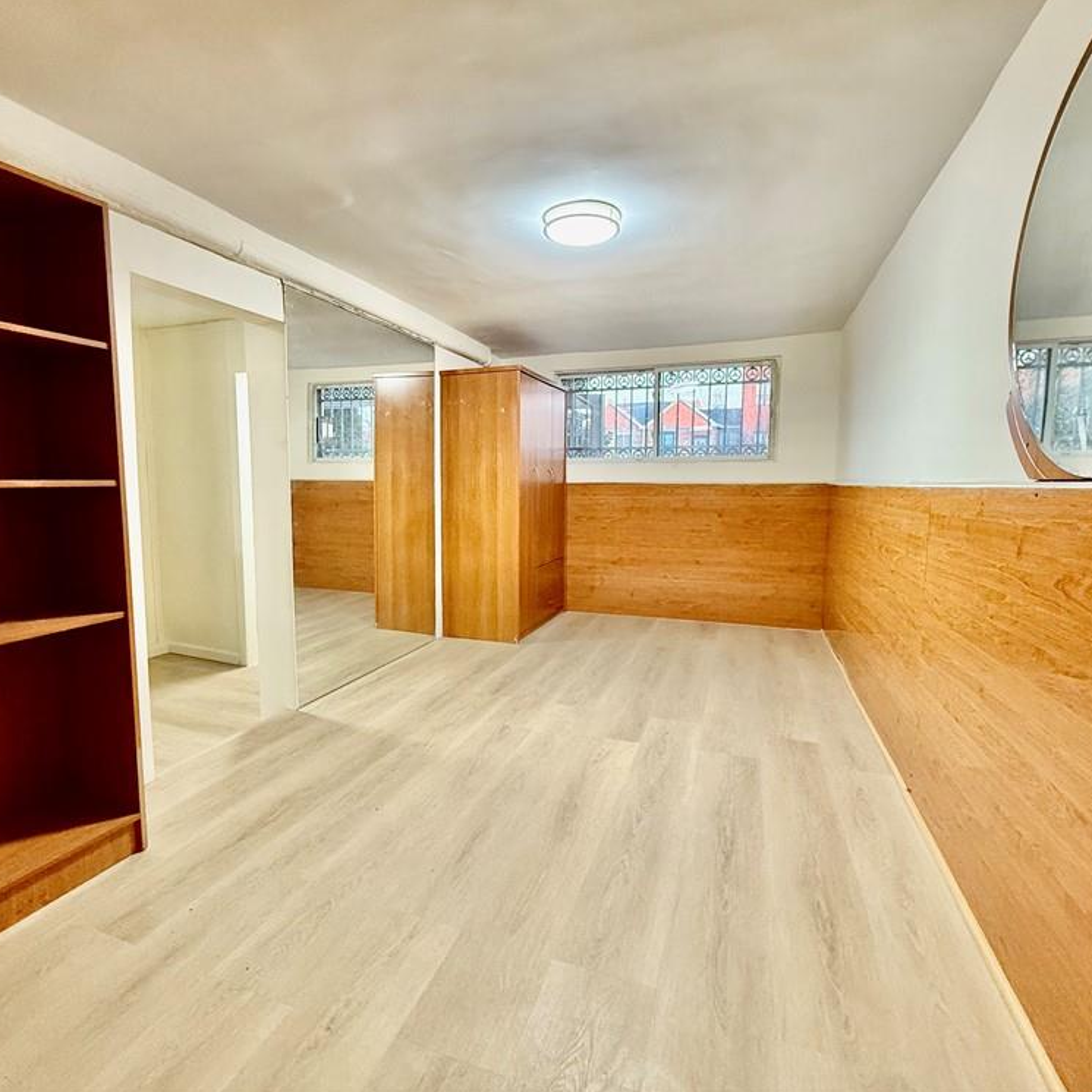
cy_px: 535
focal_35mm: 17
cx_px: 516
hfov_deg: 83.9
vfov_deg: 84.0
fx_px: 607
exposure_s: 1/60
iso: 400
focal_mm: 2.22
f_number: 2.2
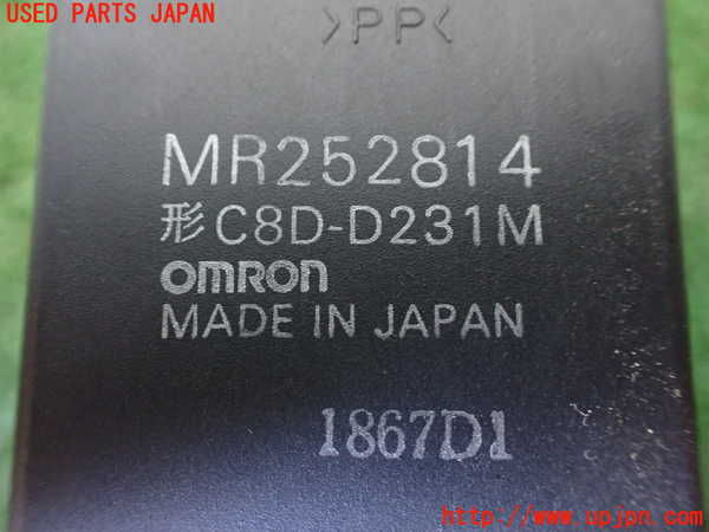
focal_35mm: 30
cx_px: 354
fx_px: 614
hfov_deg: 60.0
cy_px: 266
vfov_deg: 46.8
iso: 1000
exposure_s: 1/30
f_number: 2.3
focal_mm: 5.4
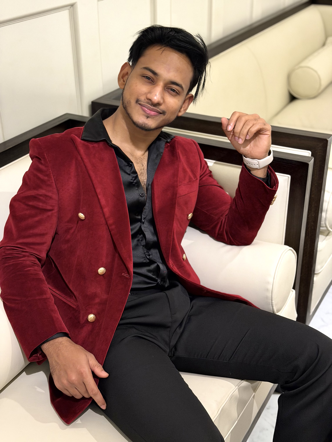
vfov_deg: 39.7
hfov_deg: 30.3
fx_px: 614
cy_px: 221
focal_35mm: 48
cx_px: 166
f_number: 1.78
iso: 500
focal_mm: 6.76
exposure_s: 1/25
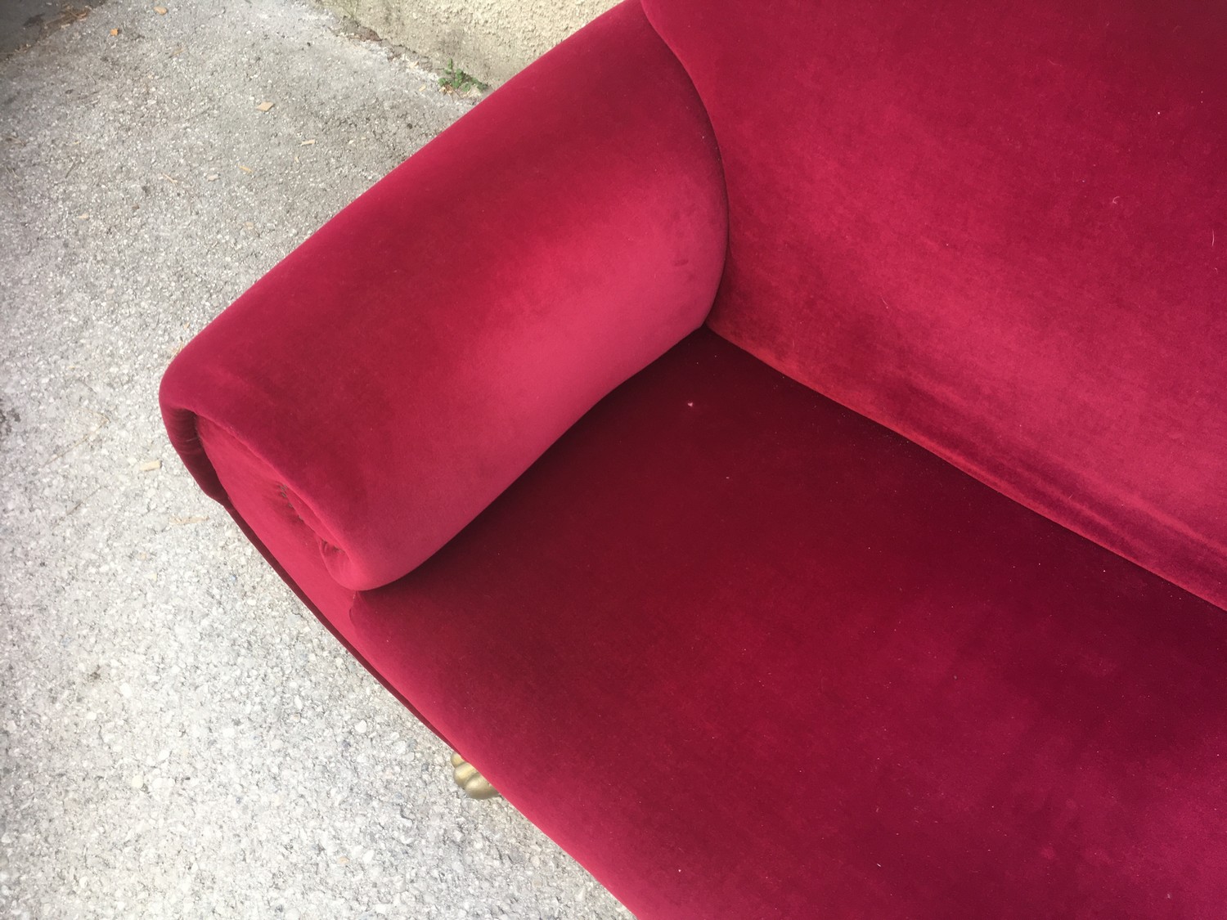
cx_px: 614
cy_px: 460
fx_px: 1028
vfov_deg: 48.2
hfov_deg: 61.7
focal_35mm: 29
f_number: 2.2
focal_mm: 4.15
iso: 32
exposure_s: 1/100
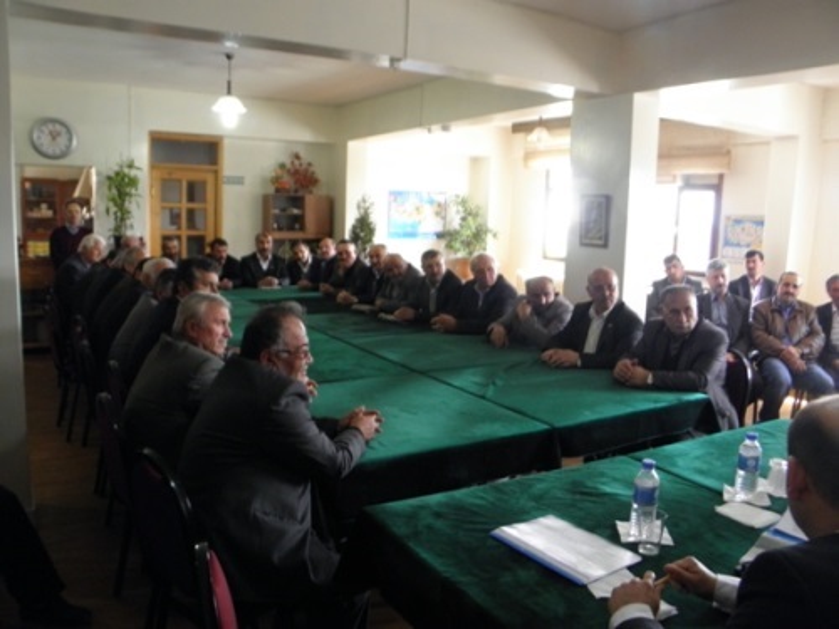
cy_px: 314
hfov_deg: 63.4
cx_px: 420
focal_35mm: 28
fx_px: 679
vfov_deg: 49.7
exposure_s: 1/10
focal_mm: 5
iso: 200
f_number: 3.5
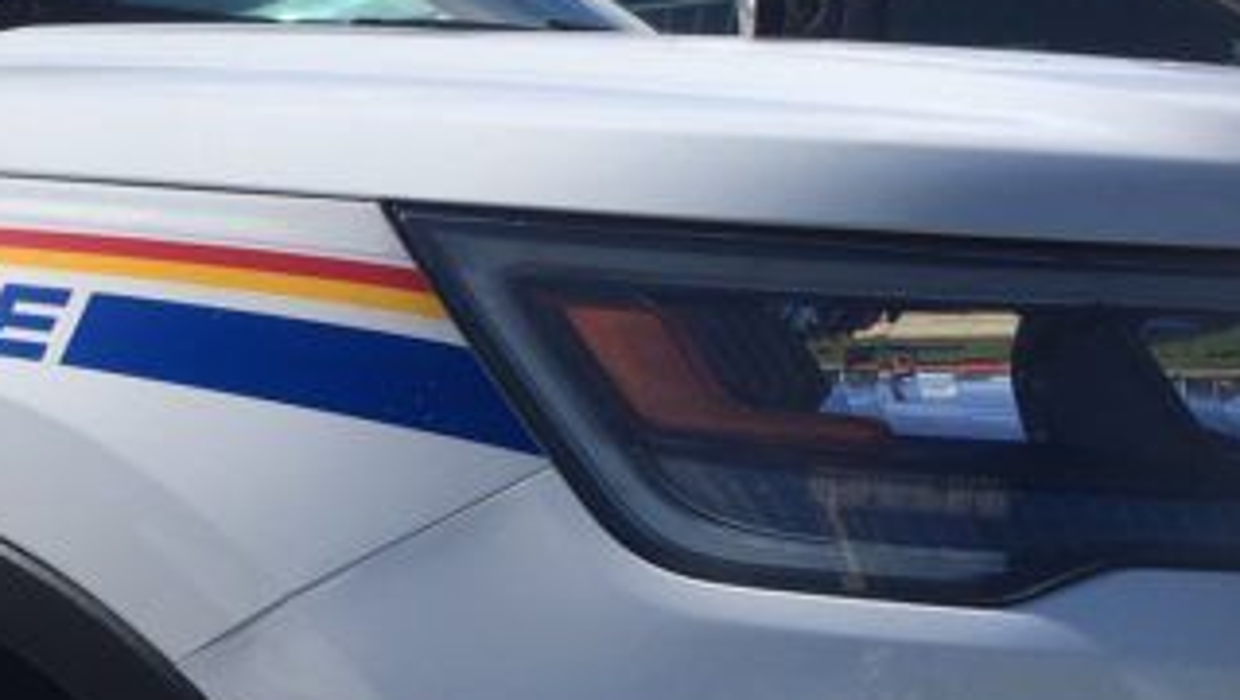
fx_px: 2501
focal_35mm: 76
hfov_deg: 26.3
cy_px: 443
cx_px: -23
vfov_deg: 15.9
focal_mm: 4.15
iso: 25
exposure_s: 1/2564
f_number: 2.2
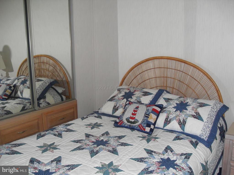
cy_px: 88
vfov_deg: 40.7
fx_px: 237
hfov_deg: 52.6
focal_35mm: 35
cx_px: 117
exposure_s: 1/45
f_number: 2.8
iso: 100
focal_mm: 6.3
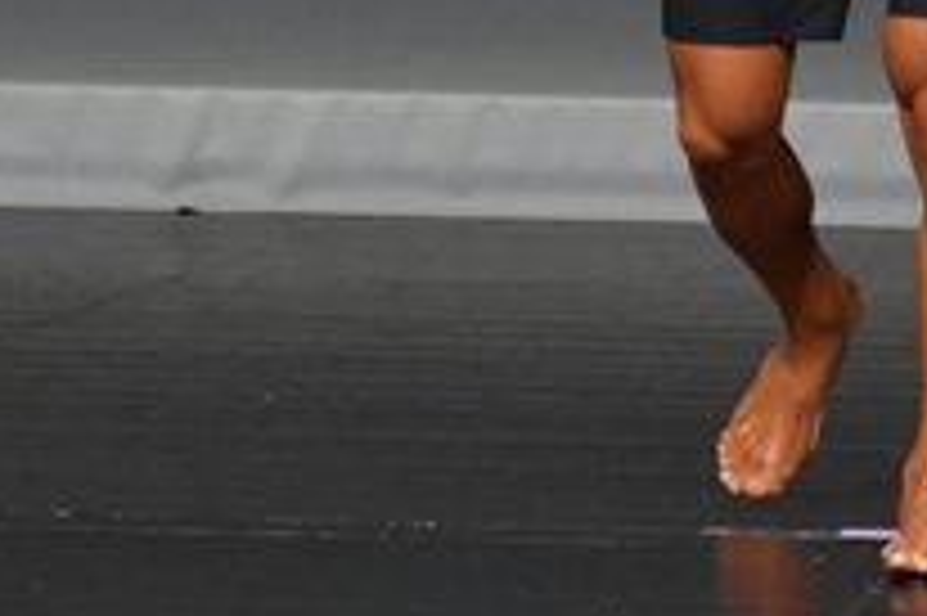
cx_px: 785
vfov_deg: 1.2
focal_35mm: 1187
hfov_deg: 1.7
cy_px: -153
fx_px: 30540
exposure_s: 1/400
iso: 4000
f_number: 5.6
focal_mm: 210
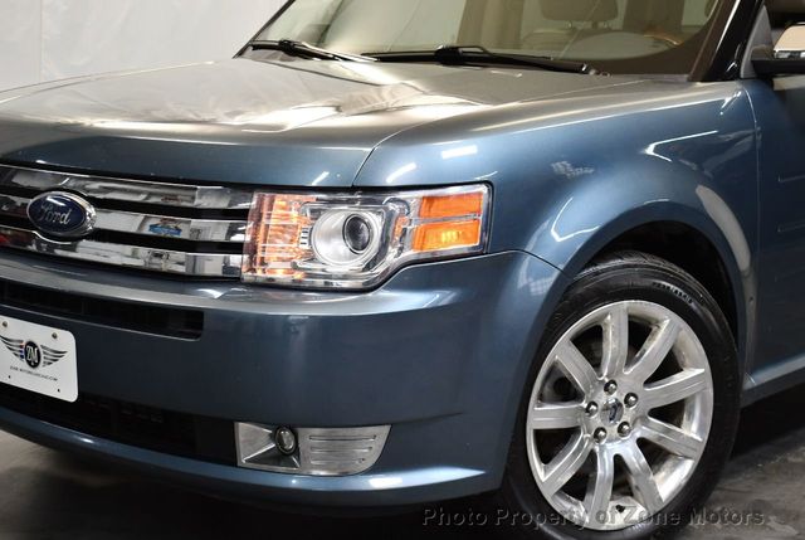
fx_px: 1523
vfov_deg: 20.1
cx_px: 402
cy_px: 270
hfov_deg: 29.6
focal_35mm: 68
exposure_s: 1/125
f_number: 4.5
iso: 1100
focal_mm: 34
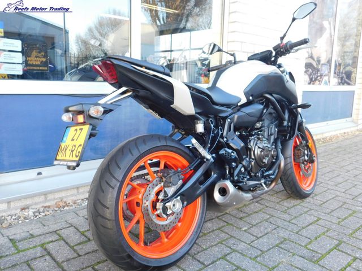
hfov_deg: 60.0
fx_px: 314
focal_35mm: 30
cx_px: 181
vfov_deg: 46.8
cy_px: 136
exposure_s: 1/30
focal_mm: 5.3
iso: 125
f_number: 3.2
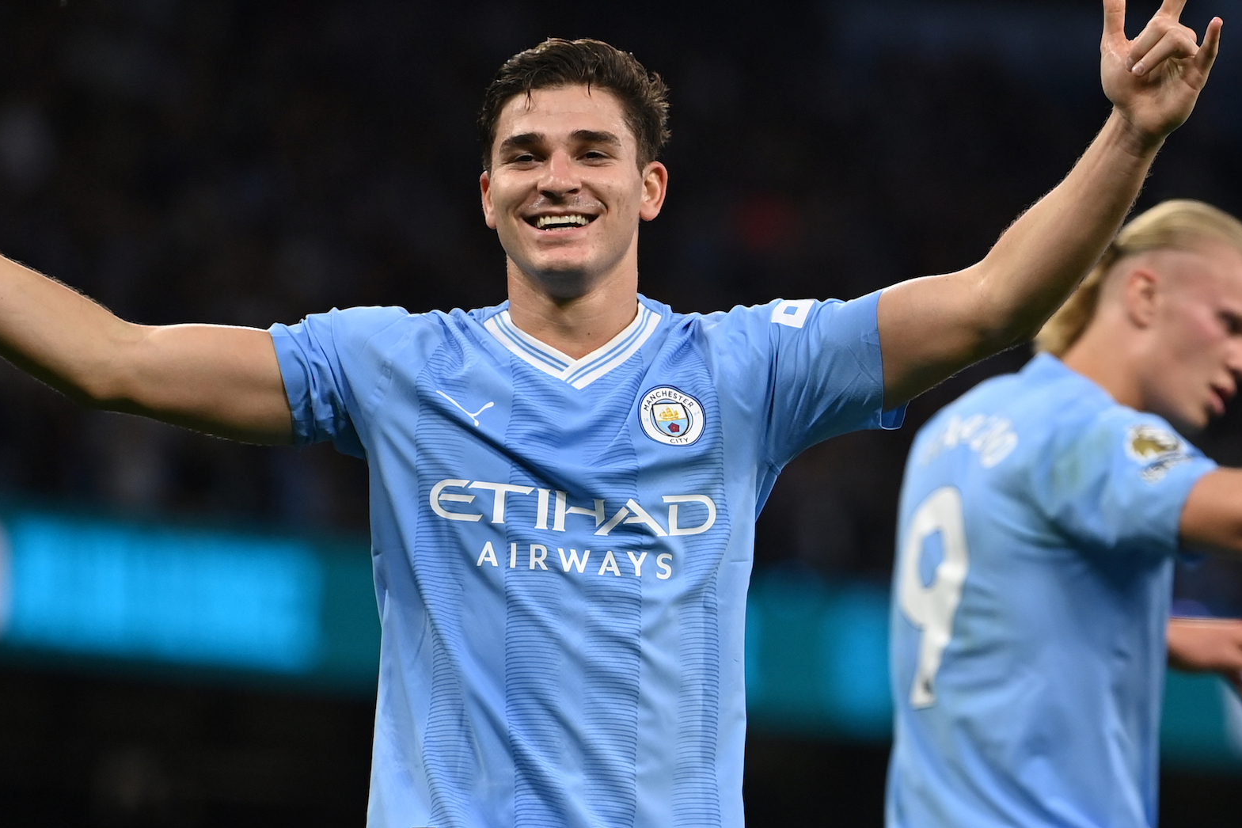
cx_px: 509
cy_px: 408
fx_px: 8797
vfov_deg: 5.4
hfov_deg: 8.1
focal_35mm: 255
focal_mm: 200
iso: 1000
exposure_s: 1/1000
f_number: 2.8
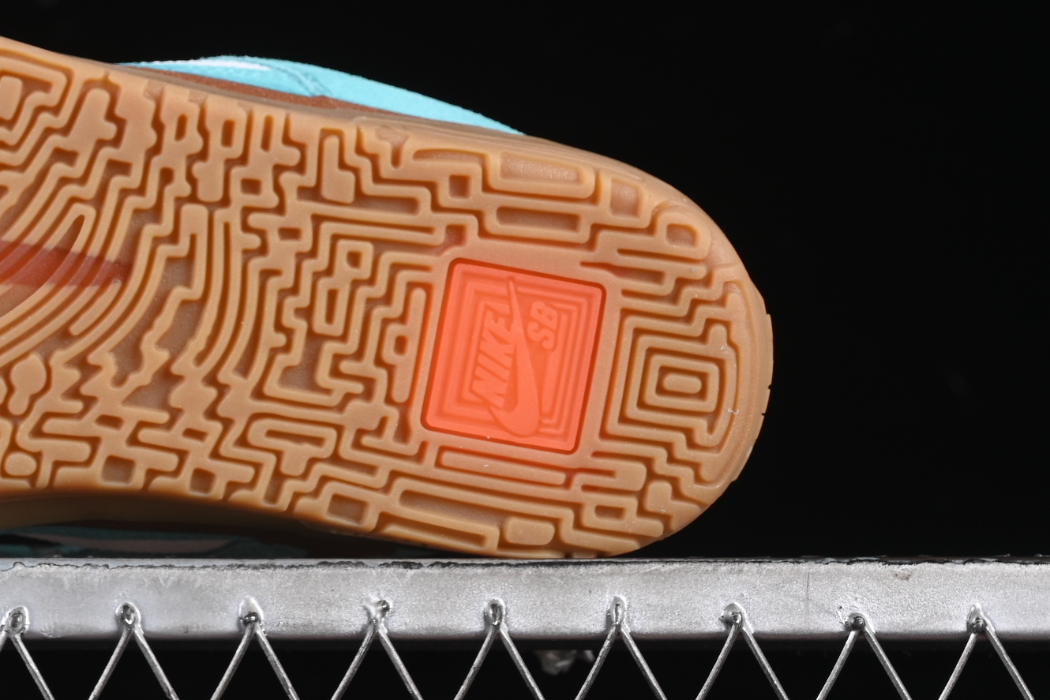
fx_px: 4579
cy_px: 103
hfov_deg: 12.9
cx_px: 40
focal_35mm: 157
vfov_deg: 8.7
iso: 160
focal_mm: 50
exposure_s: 1/80
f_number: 7.1
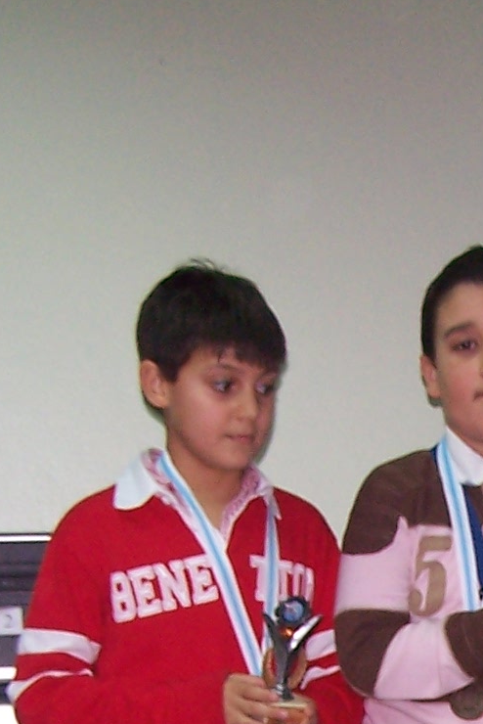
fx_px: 2473
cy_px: 829
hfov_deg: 10.7
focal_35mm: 123
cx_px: 730
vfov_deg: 16.1
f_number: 2.8
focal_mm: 6.3
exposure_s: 1/60
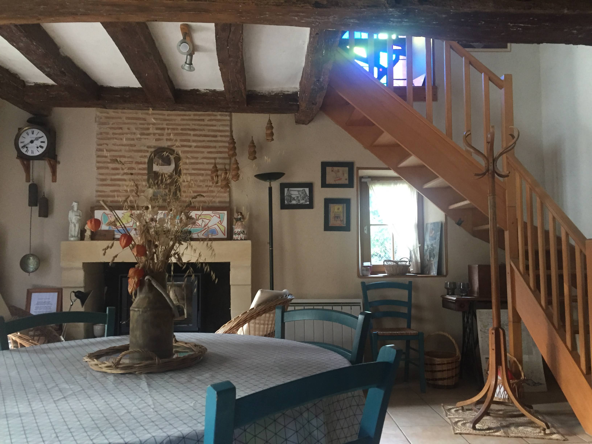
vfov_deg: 48.2
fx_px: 496
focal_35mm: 29
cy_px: 222
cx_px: 296
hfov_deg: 61.7
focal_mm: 4.15
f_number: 2.2
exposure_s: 1/20
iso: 250
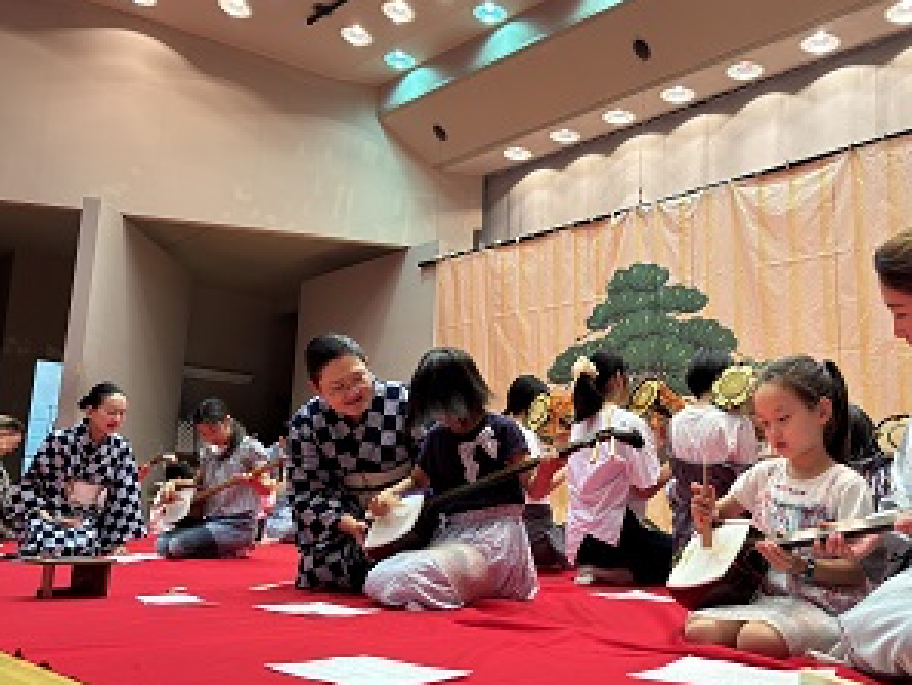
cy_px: 356
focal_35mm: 35
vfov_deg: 40.7
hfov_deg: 51.7
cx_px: 599
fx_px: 922
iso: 125
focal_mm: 5.96
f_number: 1.6
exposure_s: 1/60
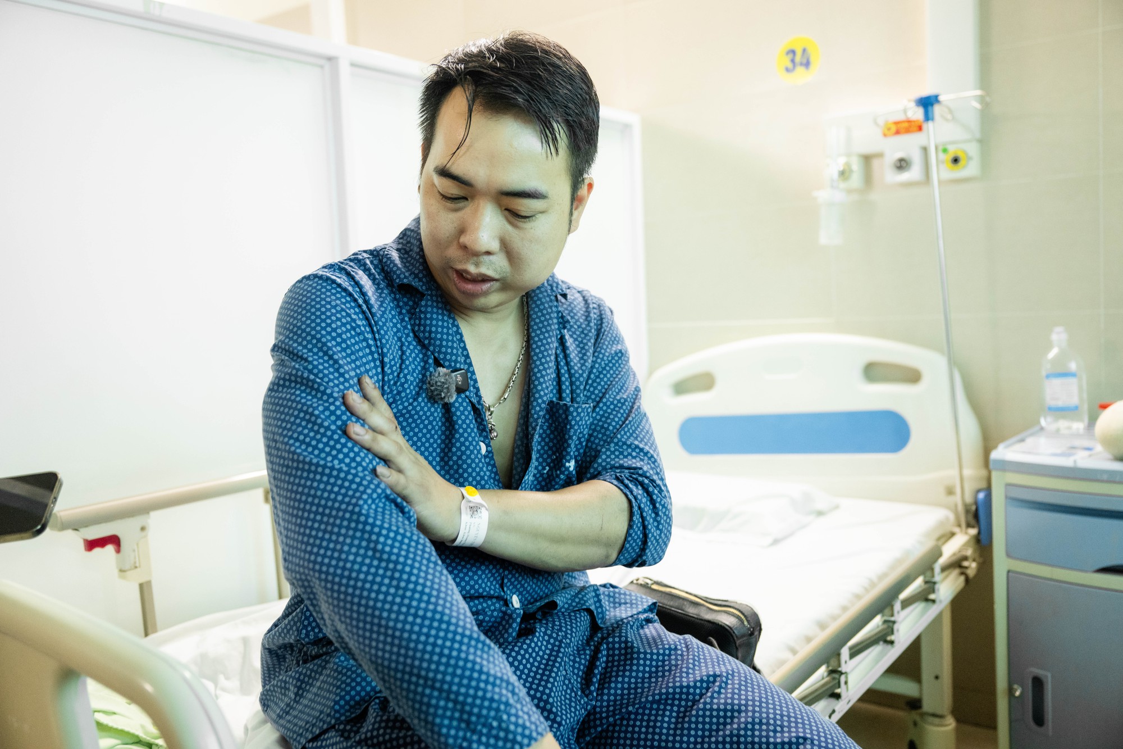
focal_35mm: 30
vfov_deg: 42.9
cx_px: 562
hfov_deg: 61.1
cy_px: 374
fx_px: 951
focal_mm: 30.5
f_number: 3.2
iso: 3200
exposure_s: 1/200
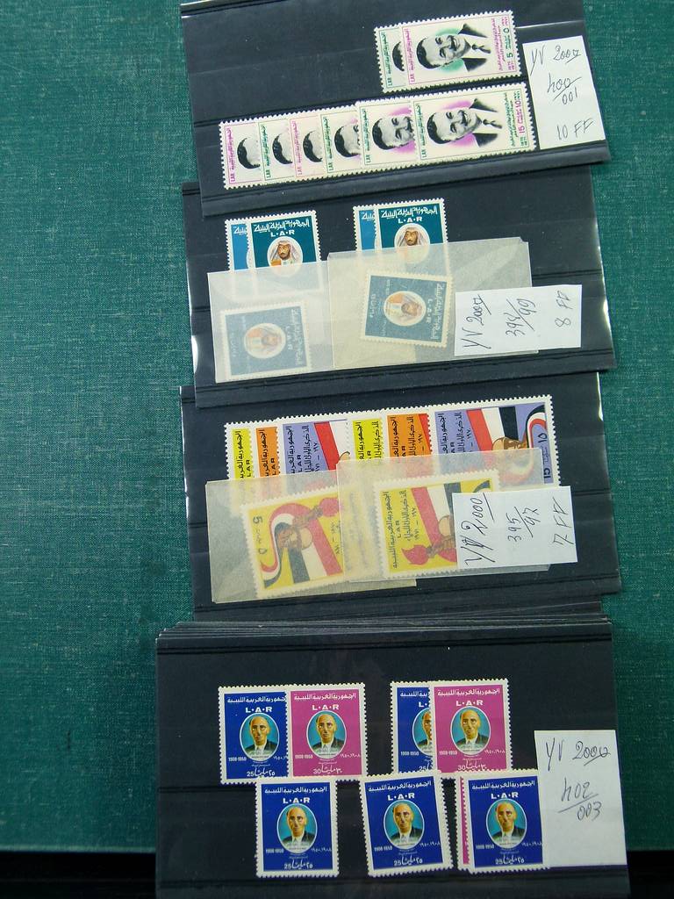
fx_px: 961
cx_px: 337
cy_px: 450
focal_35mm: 37
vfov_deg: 50.1
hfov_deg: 38.7
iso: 100
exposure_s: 1/100
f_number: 3.1
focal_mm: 6.7
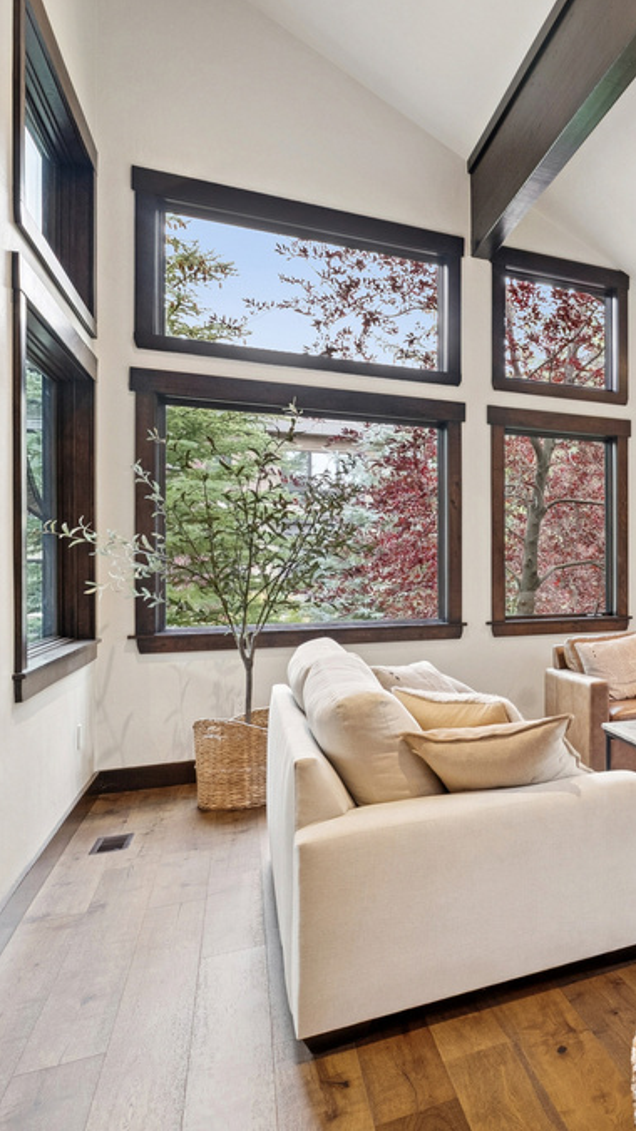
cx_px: 854
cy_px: 566
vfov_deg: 69.6
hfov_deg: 31.4
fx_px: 815
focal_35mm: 27
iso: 1600
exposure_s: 1/25
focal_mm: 17.1
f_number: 9
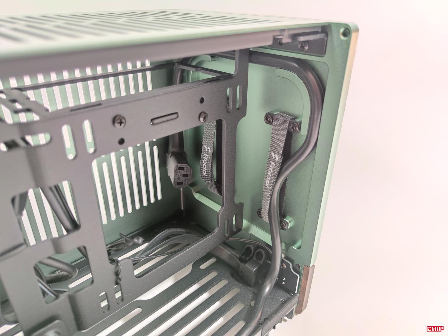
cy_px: 168
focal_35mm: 24
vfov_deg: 56.8
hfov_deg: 71.6
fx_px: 311
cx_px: 224
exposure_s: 1/17
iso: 573
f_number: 1.85
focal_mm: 6.78
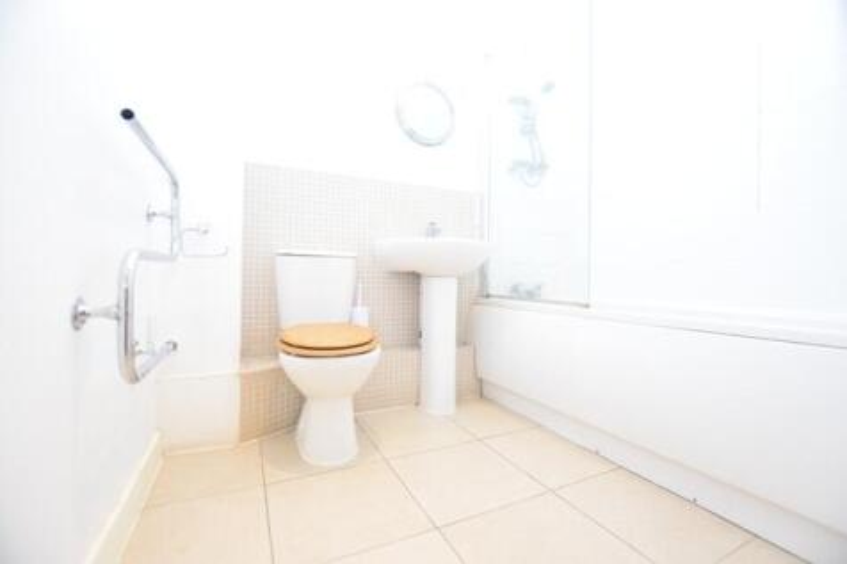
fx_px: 353
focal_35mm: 15
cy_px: 282
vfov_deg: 77.3
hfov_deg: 100.4
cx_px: 424
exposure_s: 1/60
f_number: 4
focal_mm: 10
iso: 800
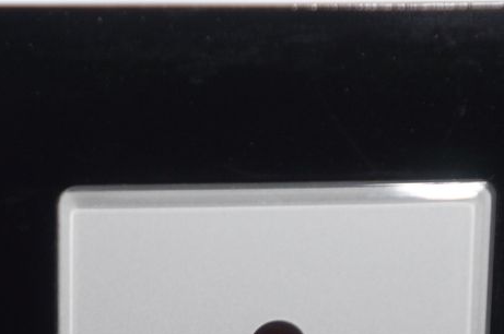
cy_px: 461
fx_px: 2761
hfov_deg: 10.4
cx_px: 262
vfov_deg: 6.9
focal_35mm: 197
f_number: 5
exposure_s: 1/20
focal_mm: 45
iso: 200
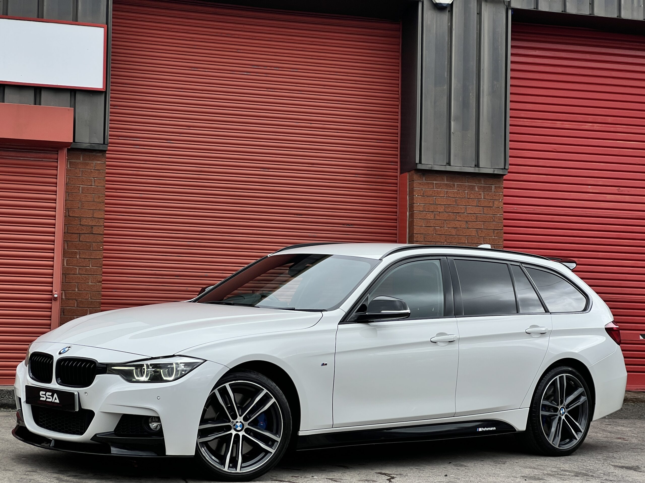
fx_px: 1435
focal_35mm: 77
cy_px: 242
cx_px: 322
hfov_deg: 25.3
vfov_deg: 19.1
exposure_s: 1/742
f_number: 2.8
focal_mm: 9
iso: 32
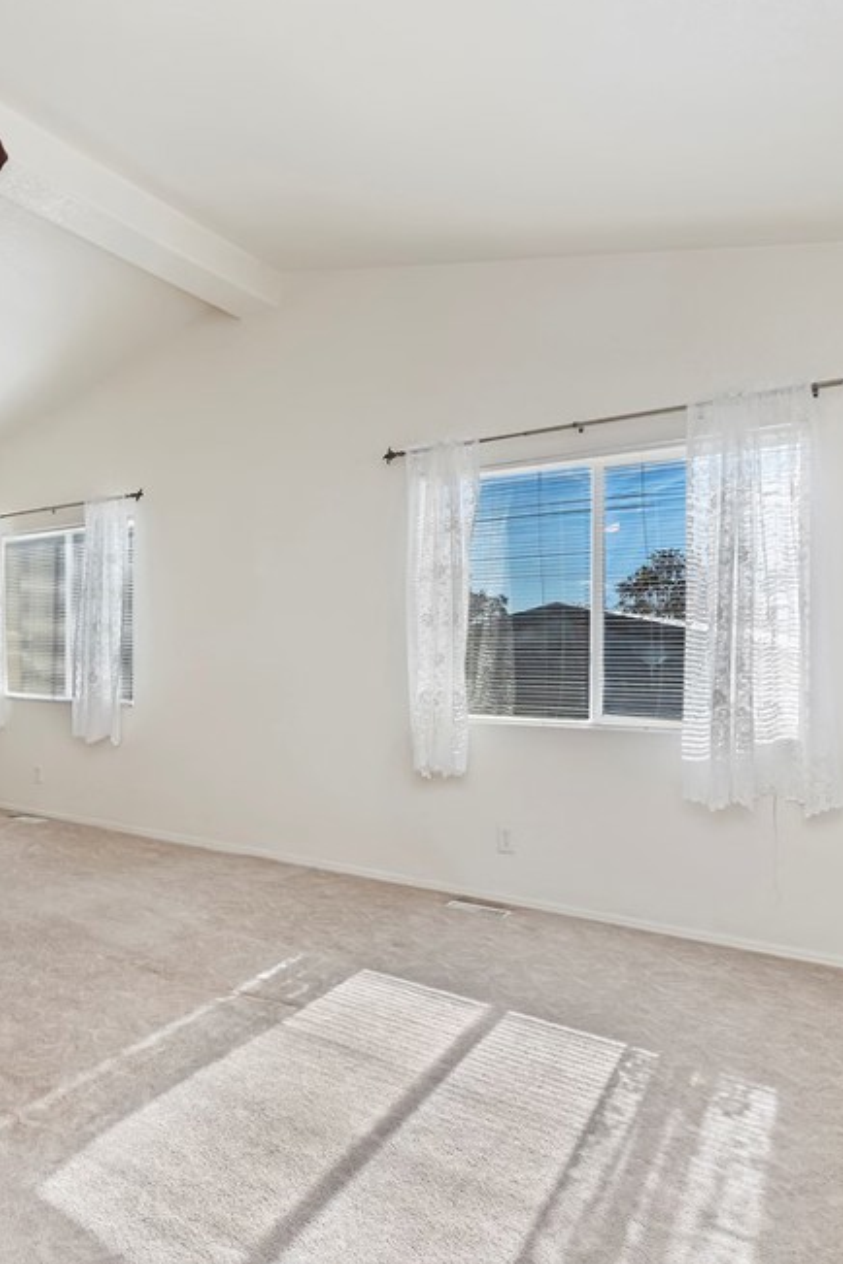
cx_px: 185
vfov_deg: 78.6
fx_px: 773
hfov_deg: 53.9
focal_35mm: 22
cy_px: 618
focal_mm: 14
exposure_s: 1/60
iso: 500
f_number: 10
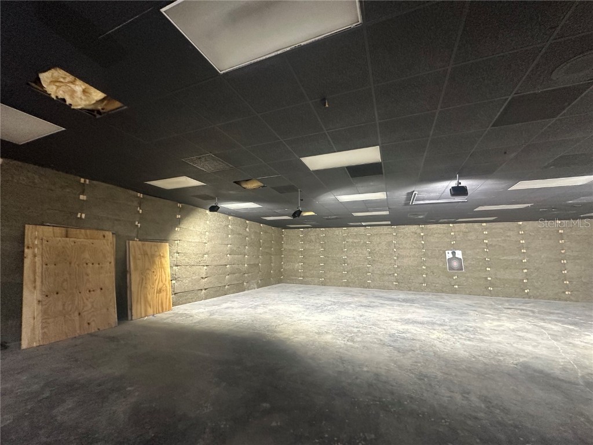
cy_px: 222
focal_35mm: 14
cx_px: 296
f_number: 2.2
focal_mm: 2.22
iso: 400
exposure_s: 1/60
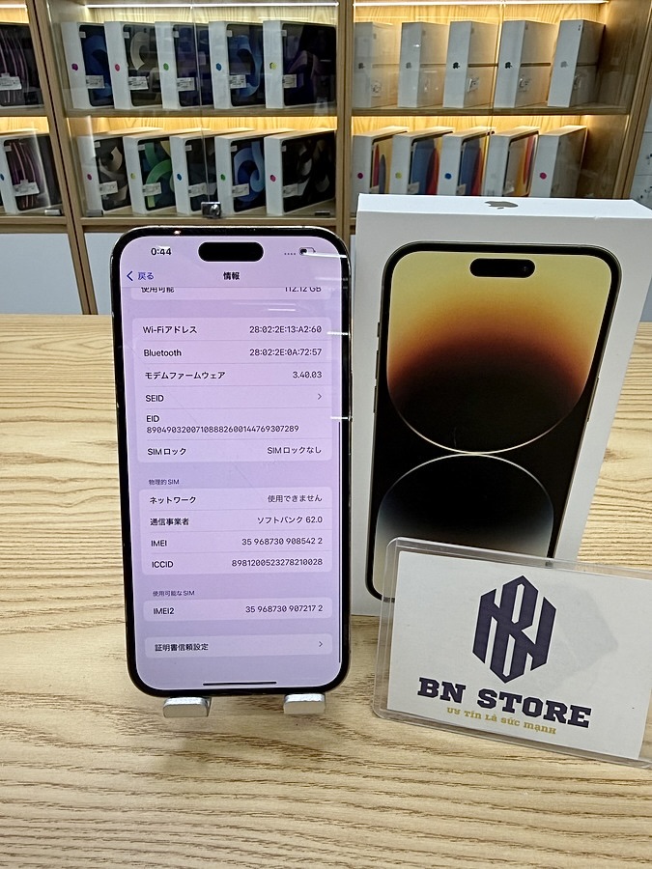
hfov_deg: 56.8
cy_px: 434
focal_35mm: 24
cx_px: 326
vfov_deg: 71.6
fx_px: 603
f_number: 2.2
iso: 80
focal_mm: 2.22
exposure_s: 1/120
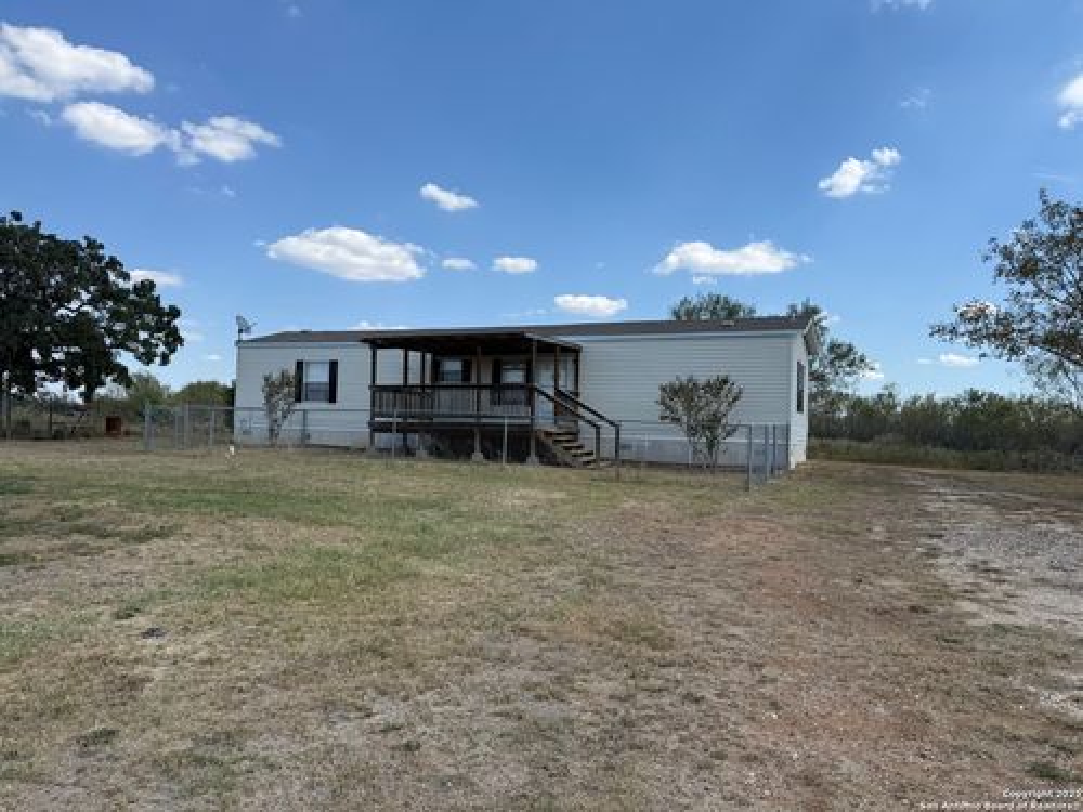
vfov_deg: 56.8
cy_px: 406
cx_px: 542
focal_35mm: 24
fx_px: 751
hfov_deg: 71.6
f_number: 1.78
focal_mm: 6.76
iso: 80
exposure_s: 1/4405
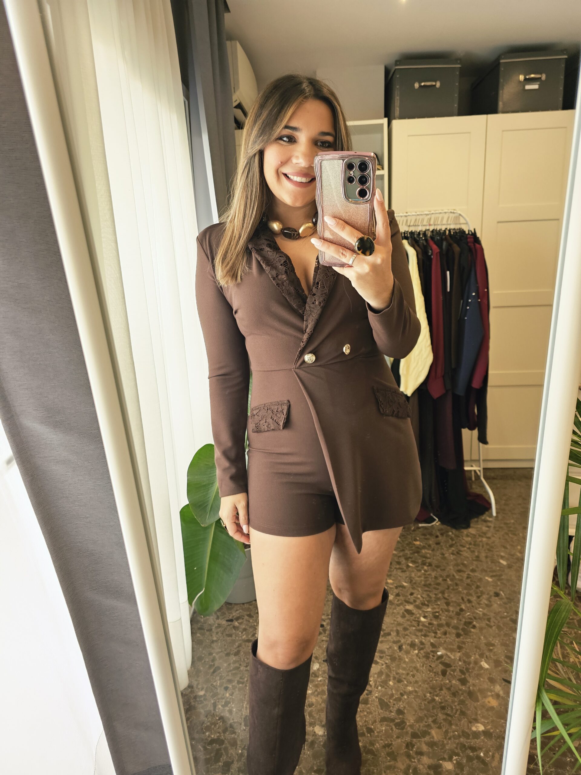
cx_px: 290
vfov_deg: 73.9
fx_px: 515
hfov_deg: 58.9
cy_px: 388
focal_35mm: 23
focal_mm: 6.3
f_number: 1.7
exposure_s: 1/142
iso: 250
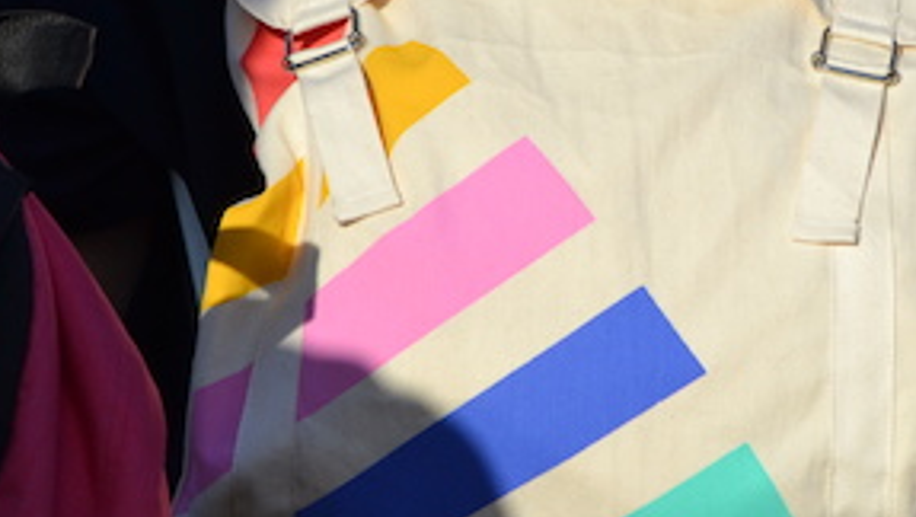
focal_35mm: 788
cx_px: 635
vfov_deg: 1.5
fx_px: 19156
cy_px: 89
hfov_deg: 2.7
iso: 400
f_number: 7.1
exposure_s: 1/2000
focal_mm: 240
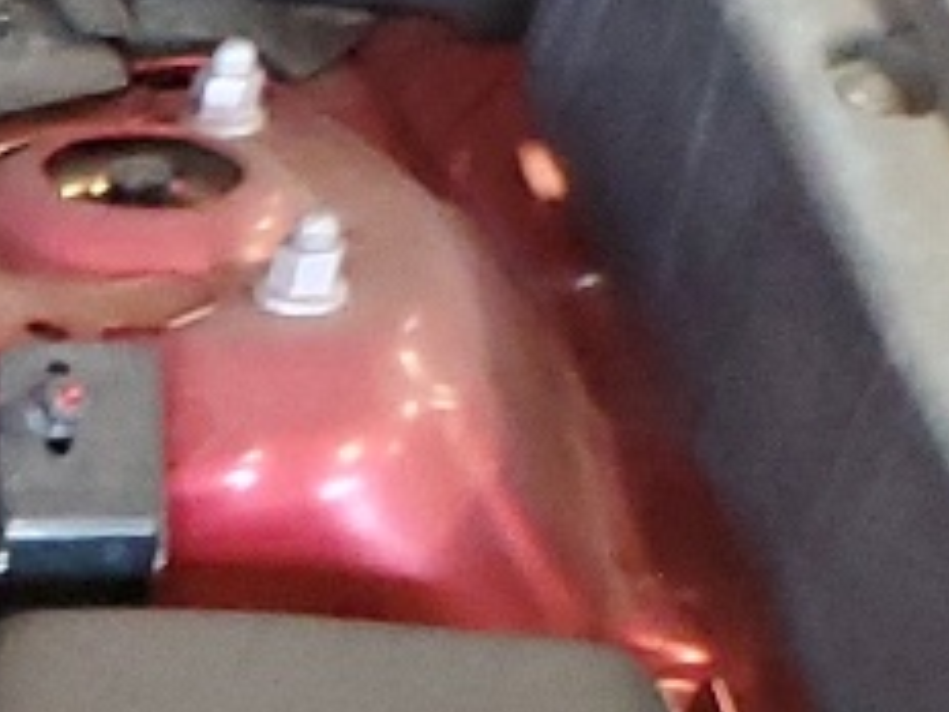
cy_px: 2021
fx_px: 4907
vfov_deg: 7.4
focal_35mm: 179
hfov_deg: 8.6
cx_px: -2193
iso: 295
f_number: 1.5
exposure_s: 1/40
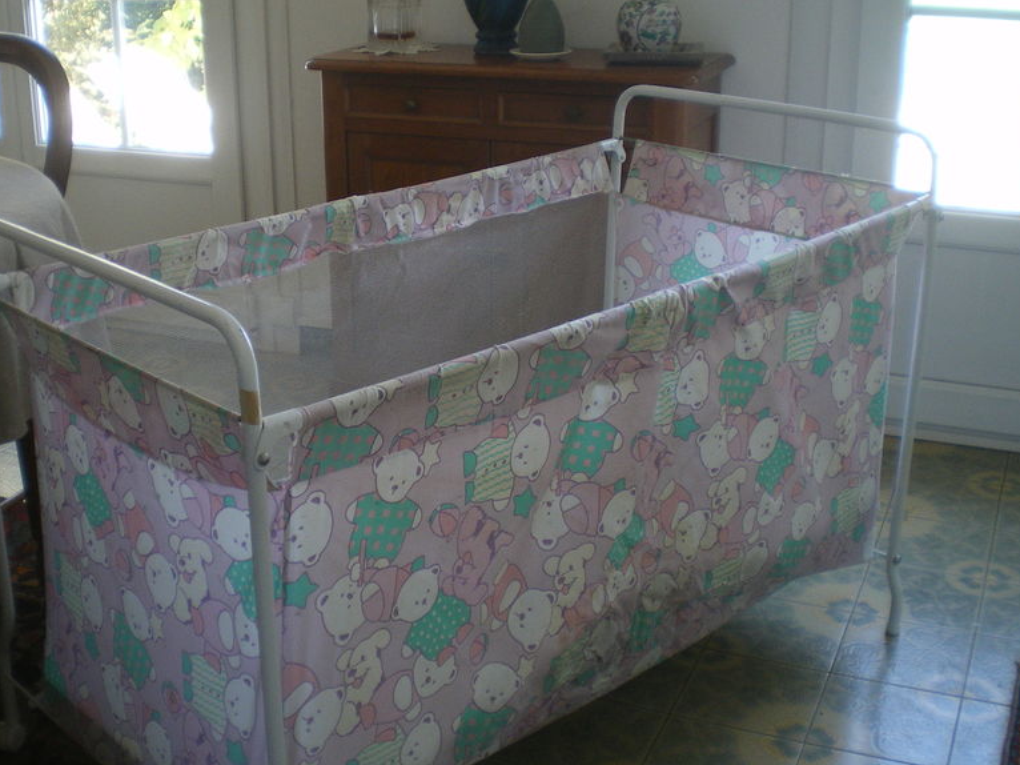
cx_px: 427
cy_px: 349
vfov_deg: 30.8
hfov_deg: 40.3
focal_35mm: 47
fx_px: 1384
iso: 160
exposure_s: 1/50
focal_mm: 6.3
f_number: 3.1
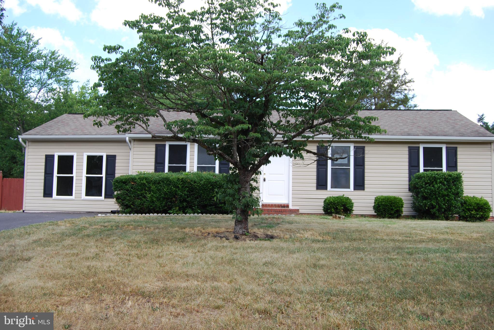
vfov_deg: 38.4
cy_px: 165
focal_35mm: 34
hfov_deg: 55.1
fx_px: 474
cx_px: 247
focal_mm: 23
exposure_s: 1/125
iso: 100
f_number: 5.6
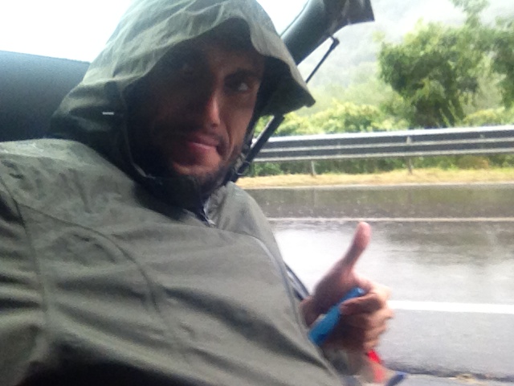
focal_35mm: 35
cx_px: 257
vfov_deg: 40.7
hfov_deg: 52.6
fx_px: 520
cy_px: 193
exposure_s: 1/40
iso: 160
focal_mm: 1.85
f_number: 2.4
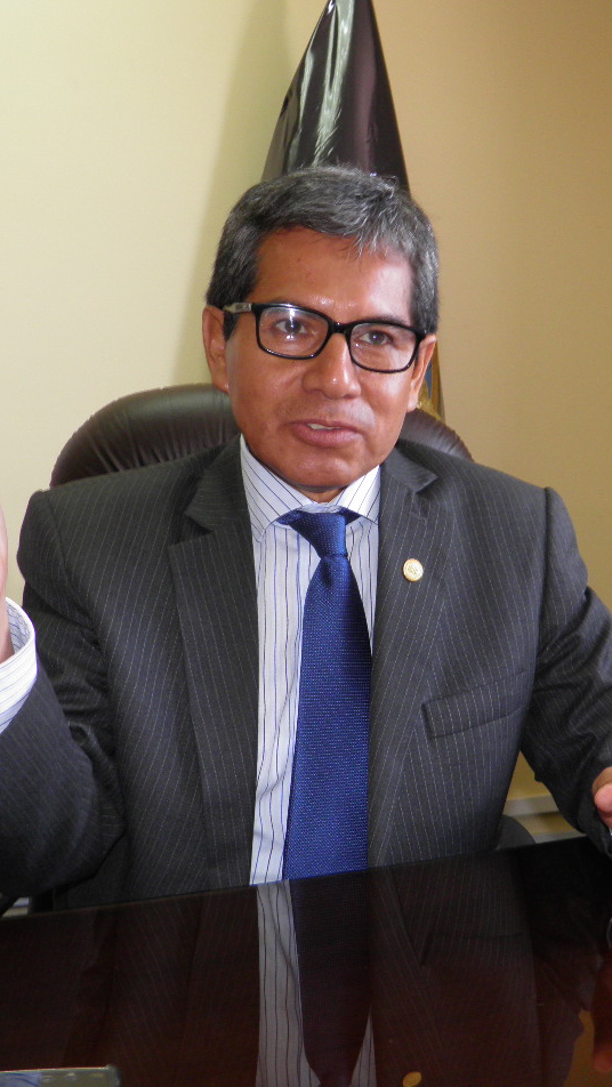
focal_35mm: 41
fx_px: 1182
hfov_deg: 28.9
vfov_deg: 49.4
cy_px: 541
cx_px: 379
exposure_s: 1/30
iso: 100
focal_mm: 4.9
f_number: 2.8
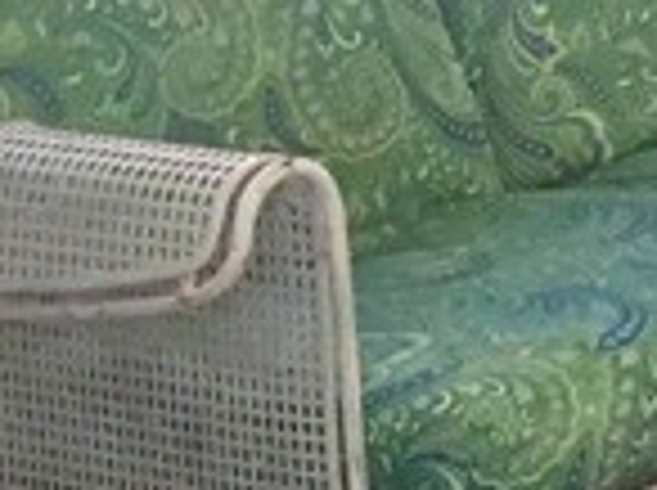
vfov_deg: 6.6
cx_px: 1616
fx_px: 4131
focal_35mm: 218
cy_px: -503
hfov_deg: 8.3
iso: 32
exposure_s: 1/50
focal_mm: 3.3
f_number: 2.4
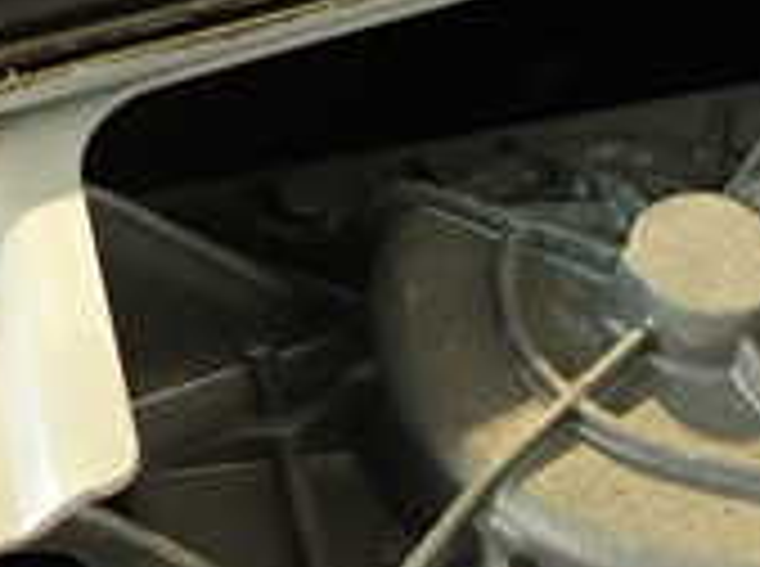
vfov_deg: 15.7
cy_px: 752
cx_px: 742
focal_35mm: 89
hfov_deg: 21.4
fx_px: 1950
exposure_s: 1/30
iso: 200
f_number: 2
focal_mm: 4.5
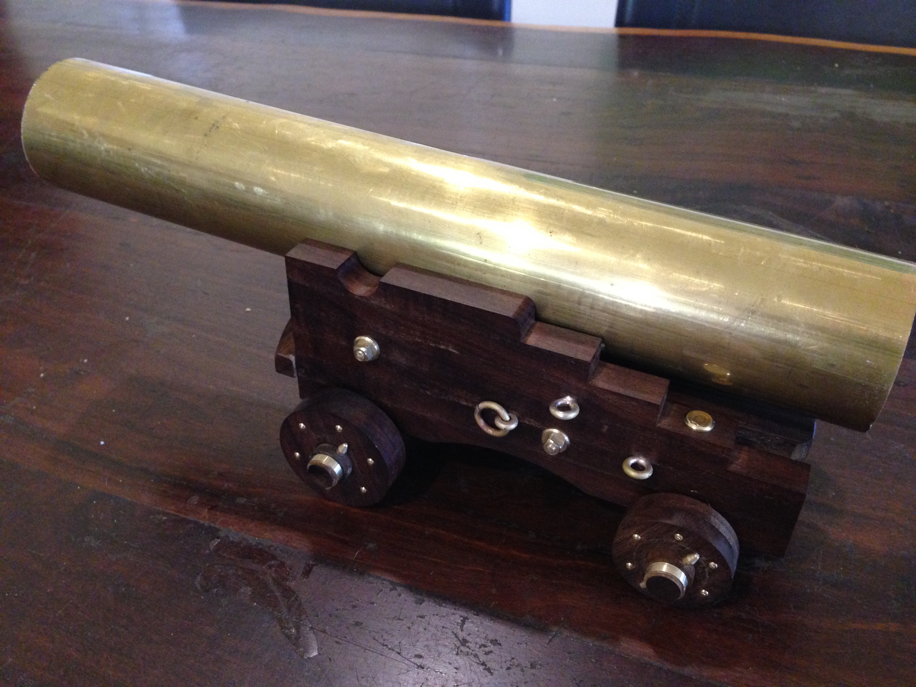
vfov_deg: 42.9
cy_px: 344
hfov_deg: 55.4
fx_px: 873
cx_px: 458
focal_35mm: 33
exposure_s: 1/20
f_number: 2.4
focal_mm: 4.12
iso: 320
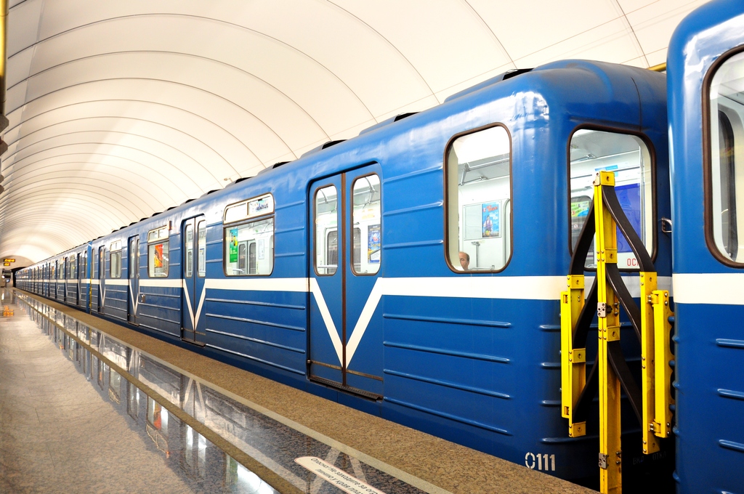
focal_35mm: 32
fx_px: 650
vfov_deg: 41.6
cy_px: 247
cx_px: 372
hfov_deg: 59.6
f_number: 6.3
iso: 640
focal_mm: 21
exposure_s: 1/13
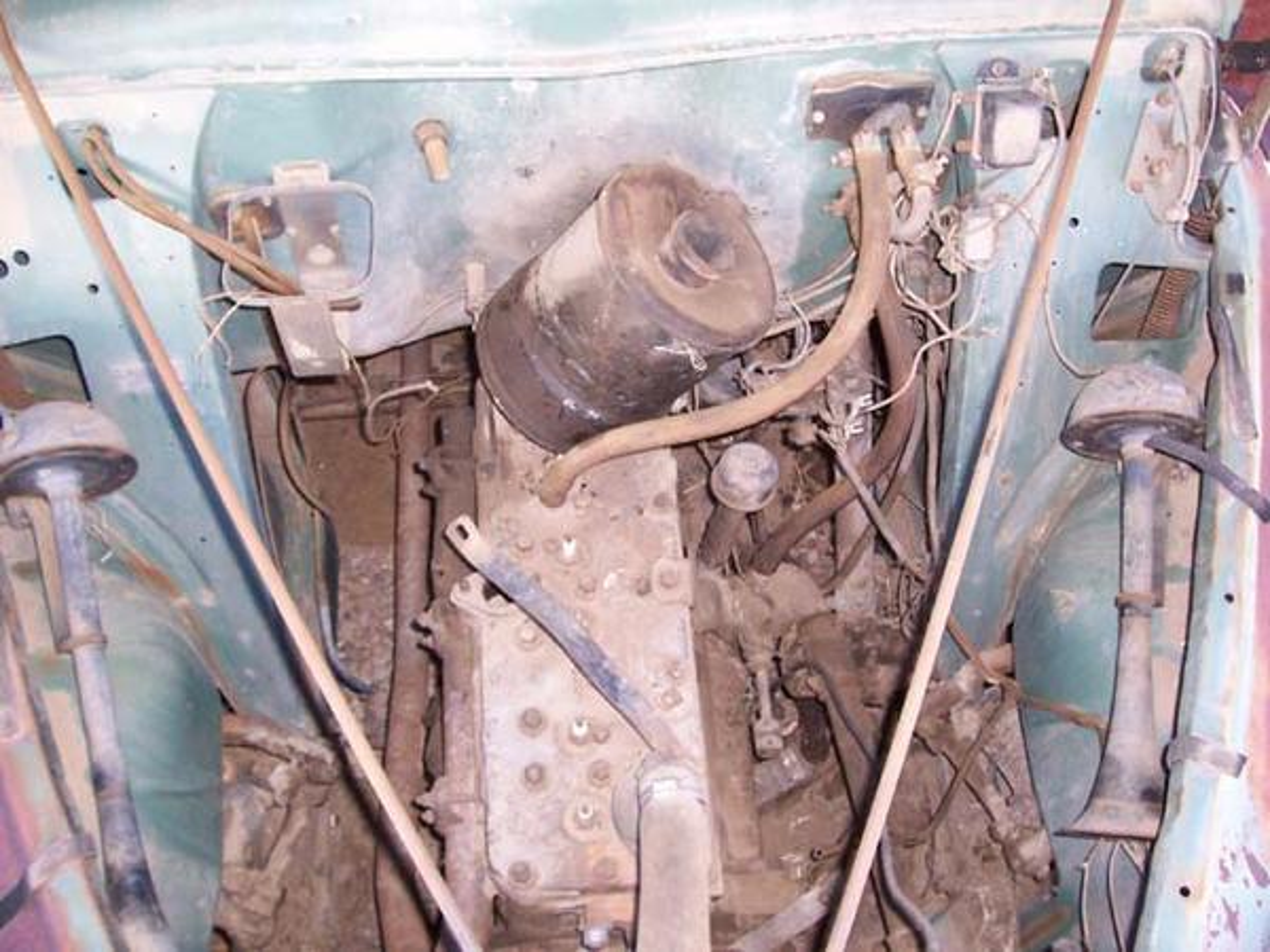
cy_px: 476
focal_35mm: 34
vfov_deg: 41.8
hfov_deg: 54.0
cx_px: 635
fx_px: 1247
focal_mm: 5.6
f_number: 2.7
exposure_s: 1/60
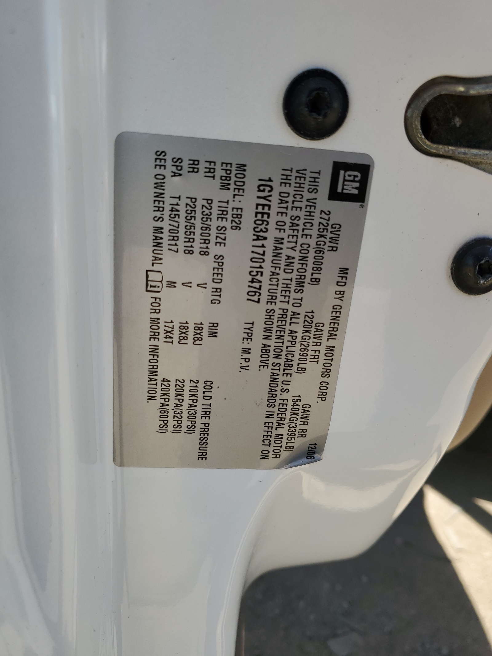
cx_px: 246
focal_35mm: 26
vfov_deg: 67.3
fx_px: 493
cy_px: 328
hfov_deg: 53.1
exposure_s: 1/1111
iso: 50
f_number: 1.5
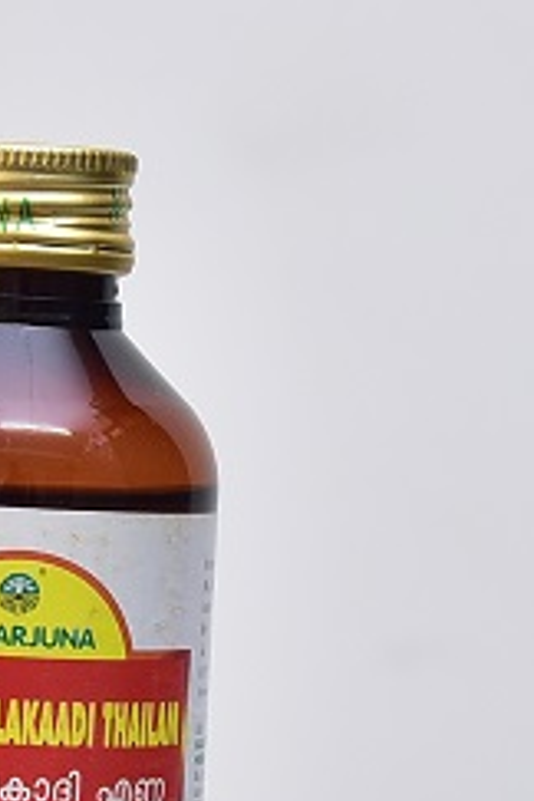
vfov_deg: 21.1
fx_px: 2114
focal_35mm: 95
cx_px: 30
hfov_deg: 14.2
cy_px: 682
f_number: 4
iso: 1250
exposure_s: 1/100
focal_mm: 44
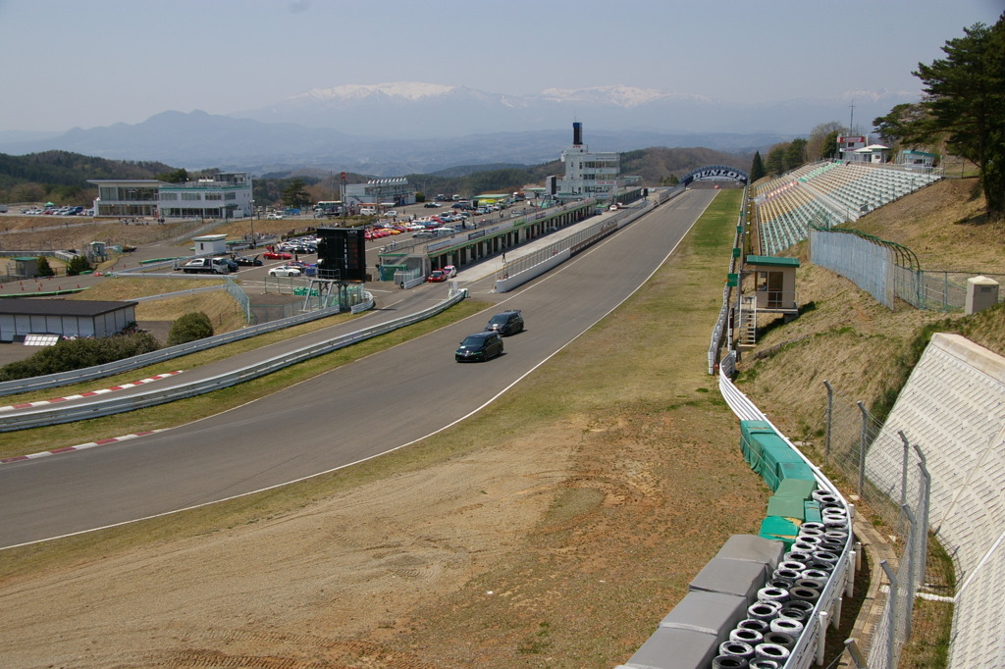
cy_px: 334
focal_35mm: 40
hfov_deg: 47.9
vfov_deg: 33.0
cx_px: 502
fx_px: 1130
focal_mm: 27
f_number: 9.5
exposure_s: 1/500
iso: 200
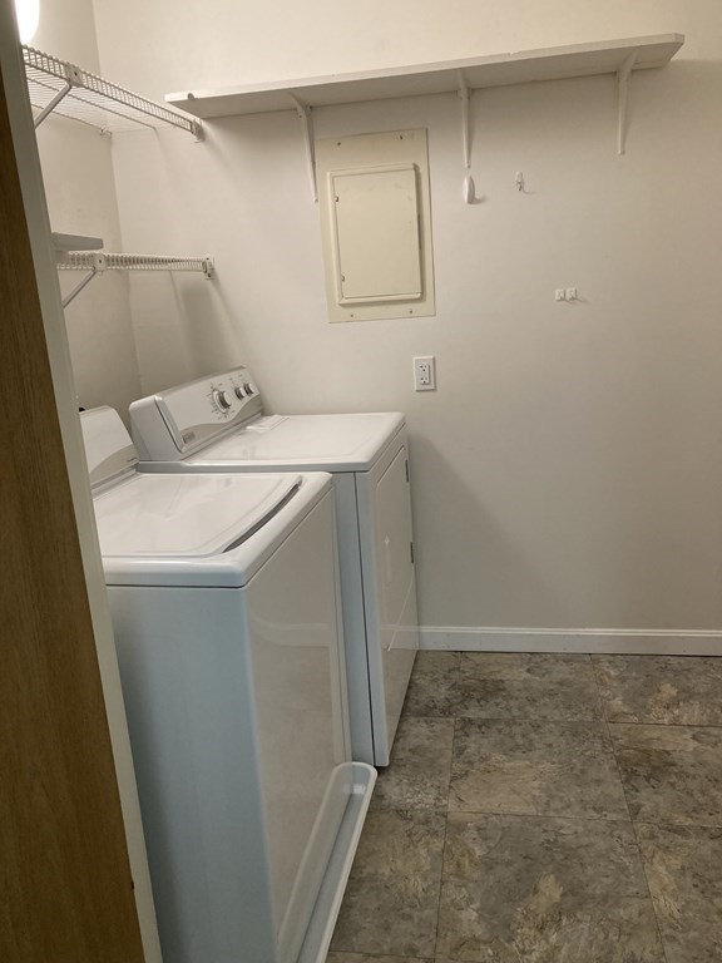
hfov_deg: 49.7
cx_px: 361
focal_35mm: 28
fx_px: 779
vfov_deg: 63.4
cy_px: 482
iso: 80
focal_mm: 3.99
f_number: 1.8
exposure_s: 1/60
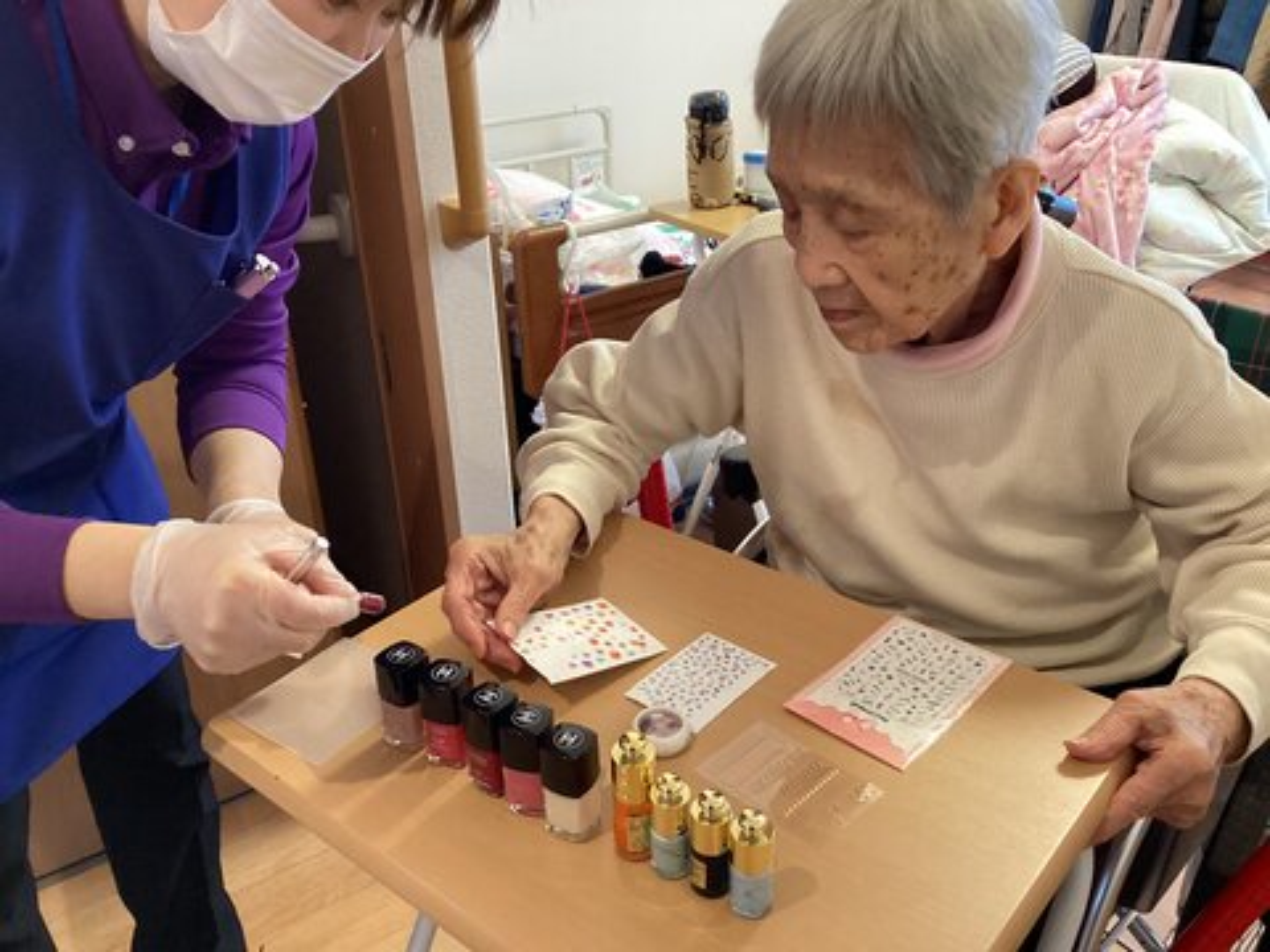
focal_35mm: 31
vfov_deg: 45.4
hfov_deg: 58.4
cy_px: 476
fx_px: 1137
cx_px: 635
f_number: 2.4
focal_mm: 3.3
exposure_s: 1/50
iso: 320
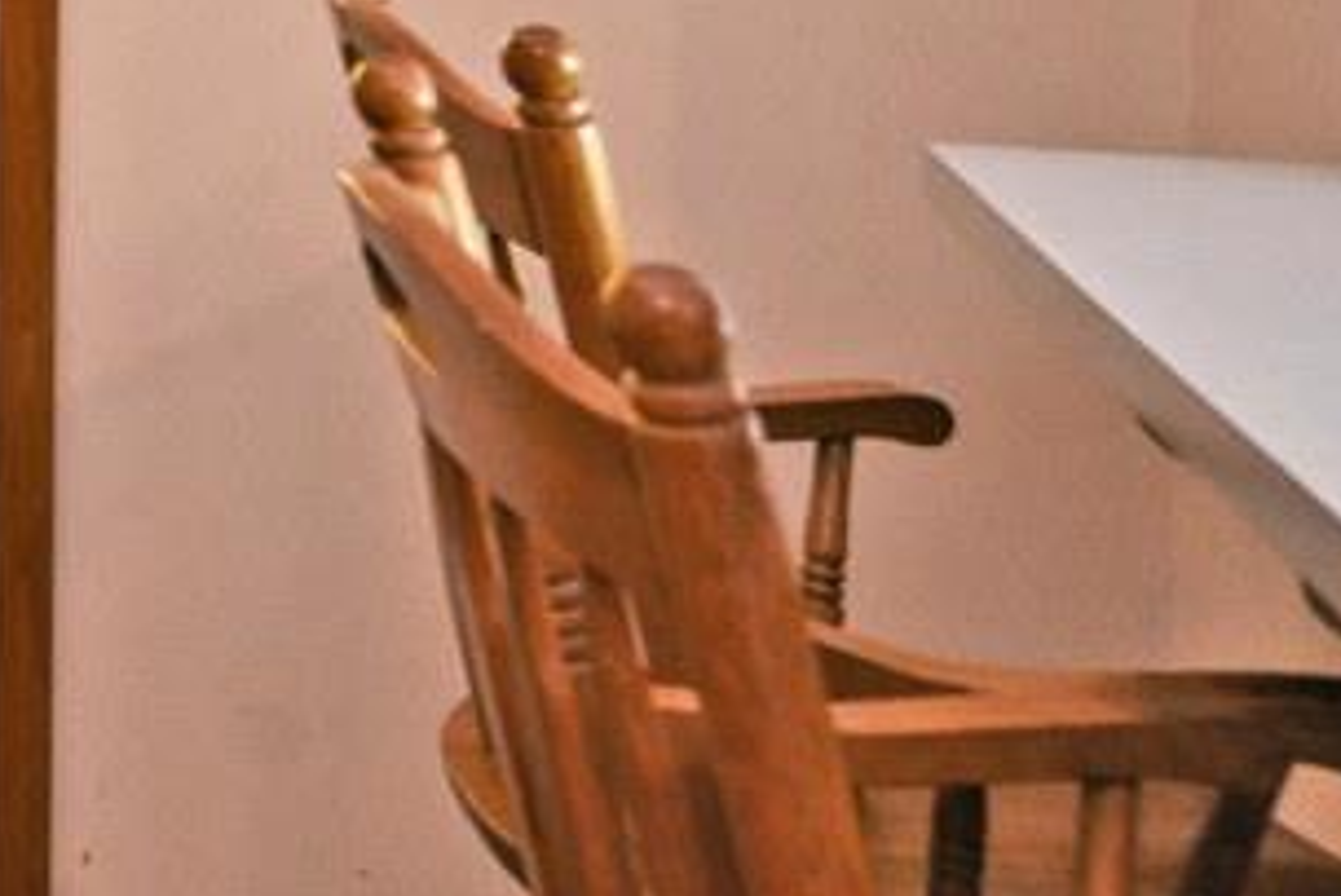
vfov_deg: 18.4
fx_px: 2571
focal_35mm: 69
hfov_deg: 19.2
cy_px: -278
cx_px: -1266
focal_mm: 14
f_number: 4
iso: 1400
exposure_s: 1/60
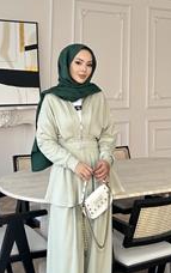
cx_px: 66
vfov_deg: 43.4
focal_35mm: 46
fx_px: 342
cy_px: 151
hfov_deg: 28.0
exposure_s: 1/121
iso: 125
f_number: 1.78
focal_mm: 6.86
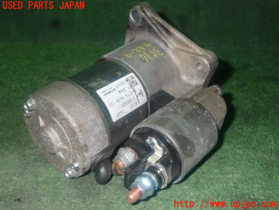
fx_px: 379
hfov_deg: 40.4
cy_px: 105
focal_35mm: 47
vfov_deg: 30.9
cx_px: 140
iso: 800
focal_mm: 8.4
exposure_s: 1/50
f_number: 9
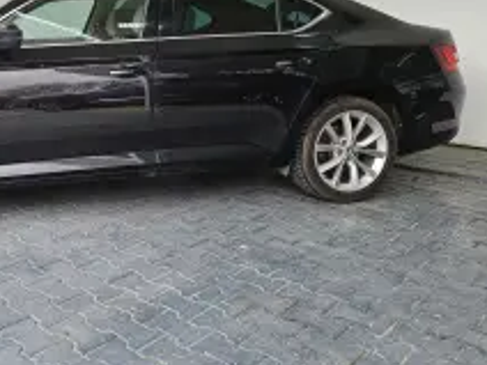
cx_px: 80
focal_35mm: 39
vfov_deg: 36.3
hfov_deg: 44.9
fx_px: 549
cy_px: 110
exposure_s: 1/100
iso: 12
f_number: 1.7
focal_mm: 6.3
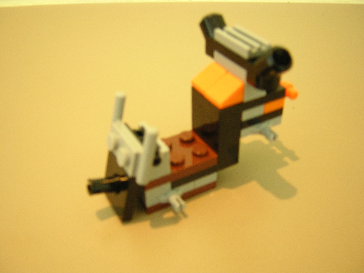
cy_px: 136
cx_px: 182
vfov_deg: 39.7
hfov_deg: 51.4
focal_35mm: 36
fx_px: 379
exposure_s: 1/3.3
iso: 248
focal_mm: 4.7
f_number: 2.6
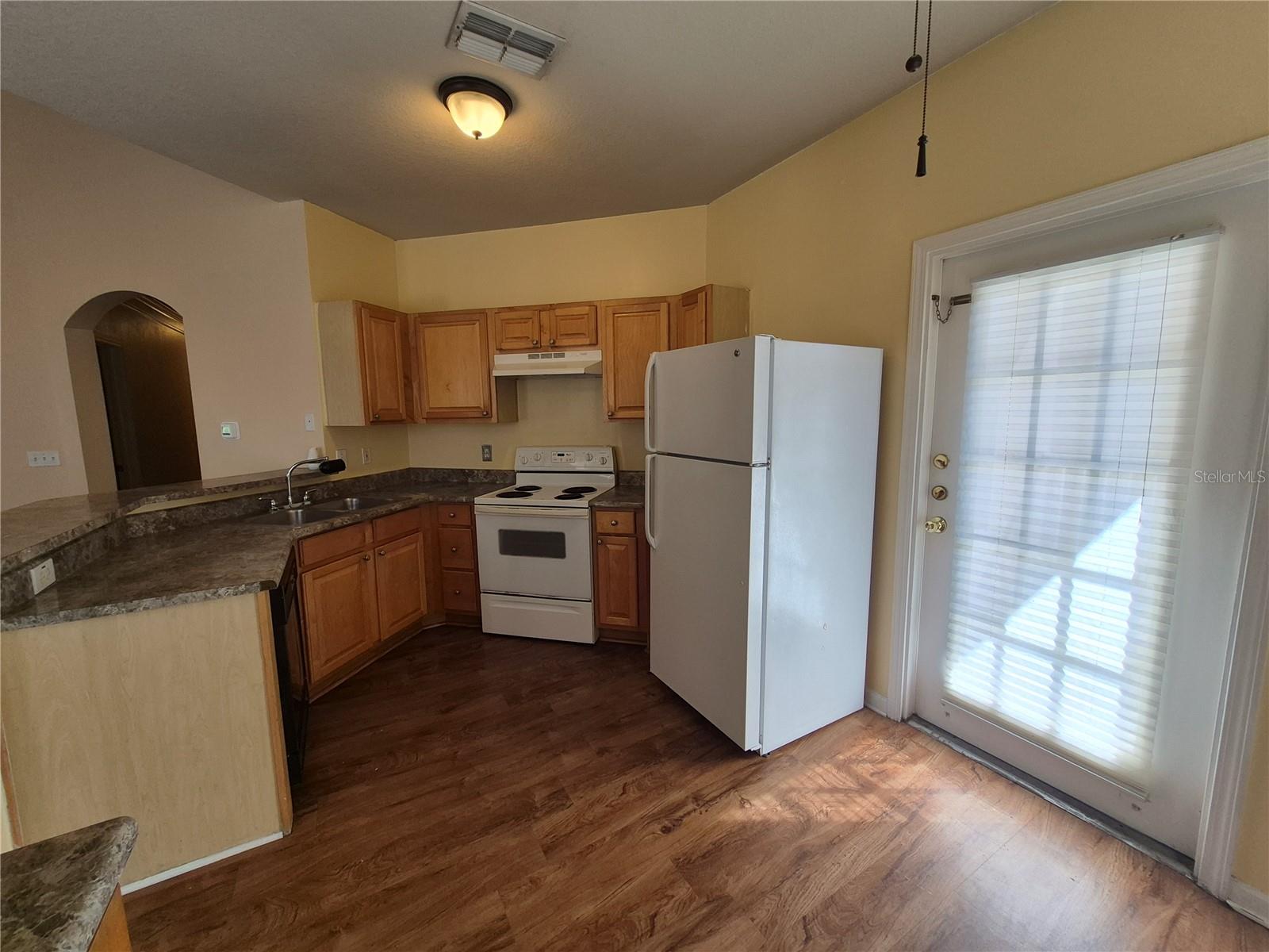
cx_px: 634
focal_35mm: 13
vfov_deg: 89.9
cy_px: 476
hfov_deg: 106.2
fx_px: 477
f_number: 2.2
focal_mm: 1.74
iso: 64
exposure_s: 1/120
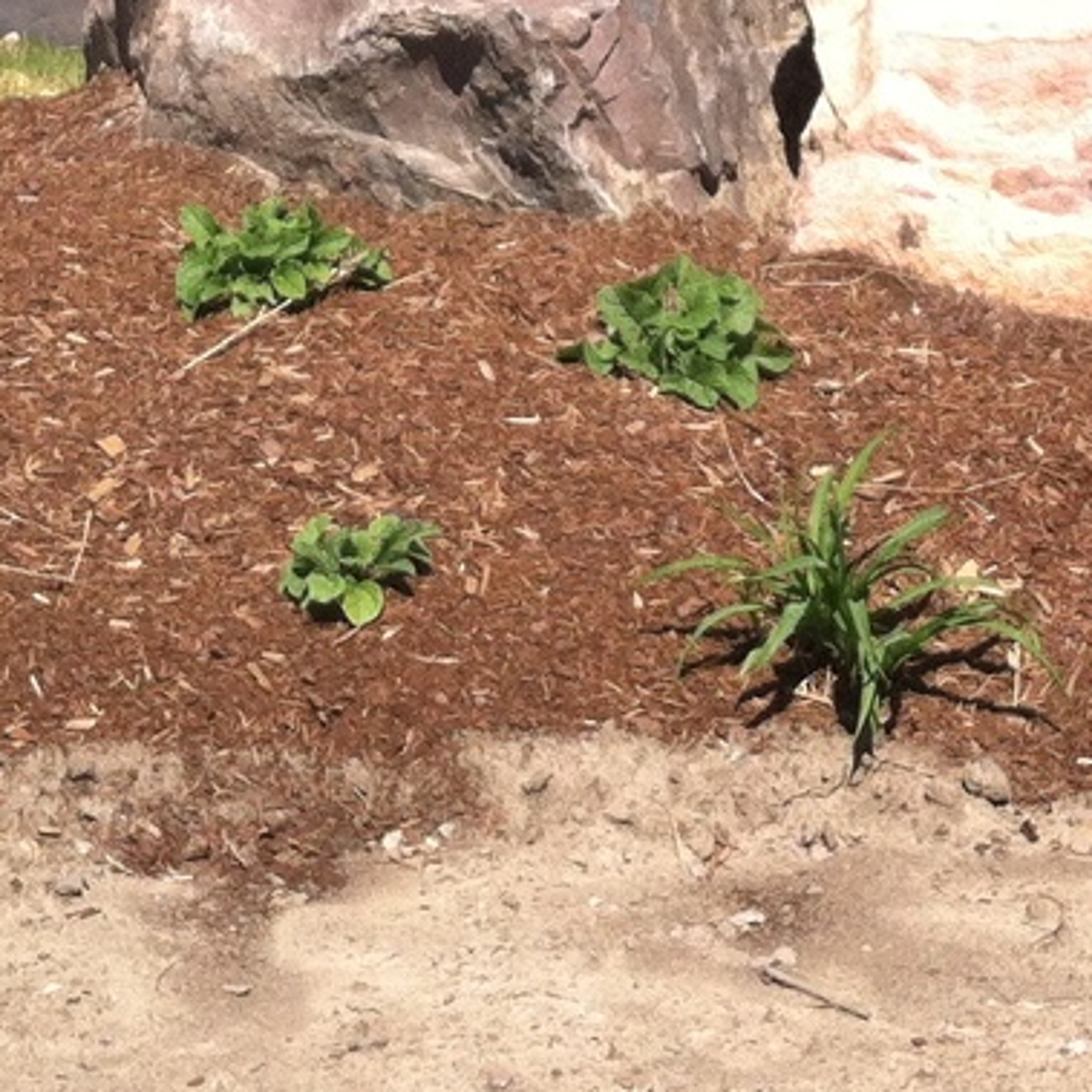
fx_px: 4211
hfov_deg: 14.8
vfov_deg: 14.4
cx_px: 547
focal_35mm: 118
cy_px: -135
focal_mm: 3.85
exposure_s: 1/1519
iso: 80
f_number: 2.8
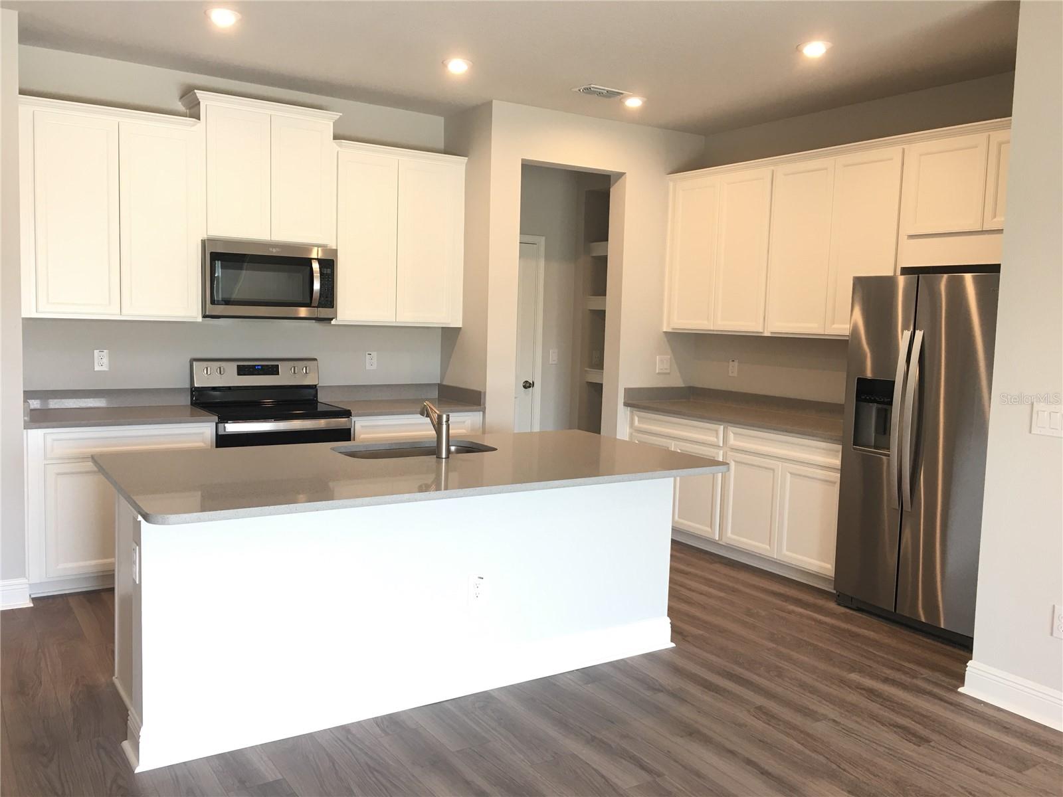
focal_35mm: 29
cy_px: 398
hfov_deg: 61.7
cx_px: 532
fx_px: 891
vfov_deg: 48.2
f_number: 2.2
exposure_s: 1/15
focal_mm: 4.15
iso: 25
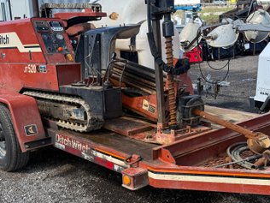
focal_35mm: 48
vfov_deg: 30.1
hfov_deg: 39.3
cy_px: 133
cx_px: 173
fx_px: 374
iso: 100
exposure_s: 1/2000
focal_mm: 6.76
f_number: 1.78
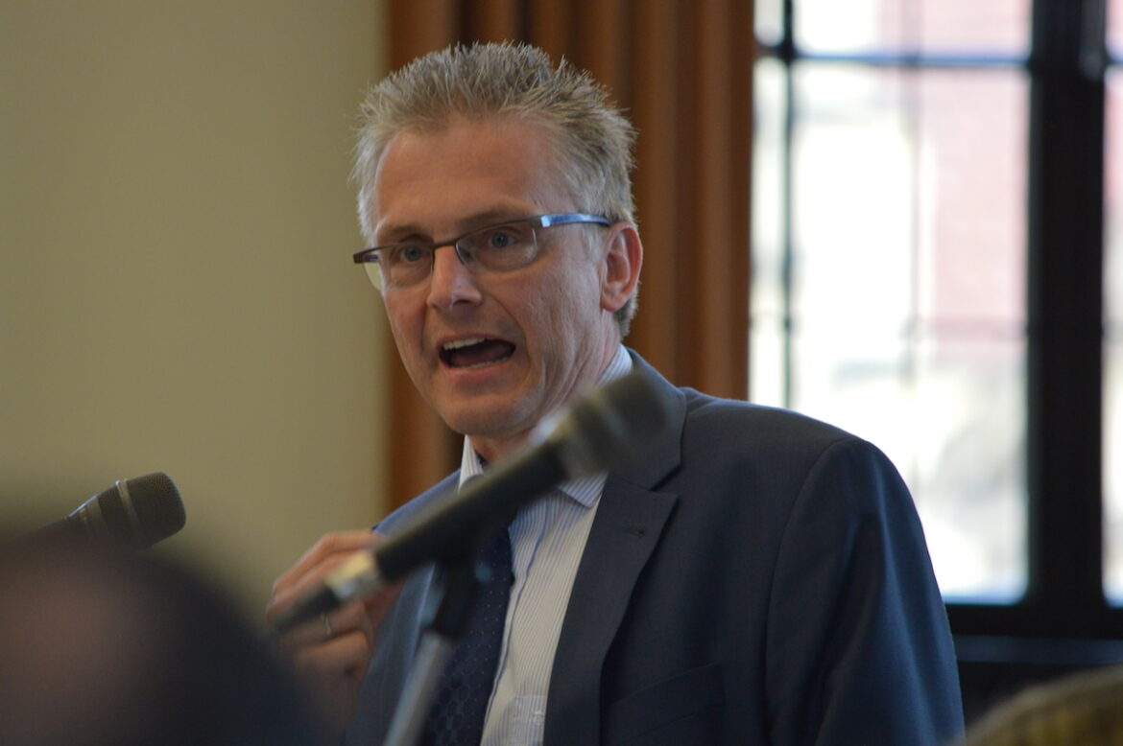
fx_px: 11220
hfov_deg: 5.7
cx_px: 562
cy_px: 373
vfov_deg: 3.8
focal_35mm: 360
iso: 1000
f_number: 5.3
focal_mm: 240
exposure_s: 1/125
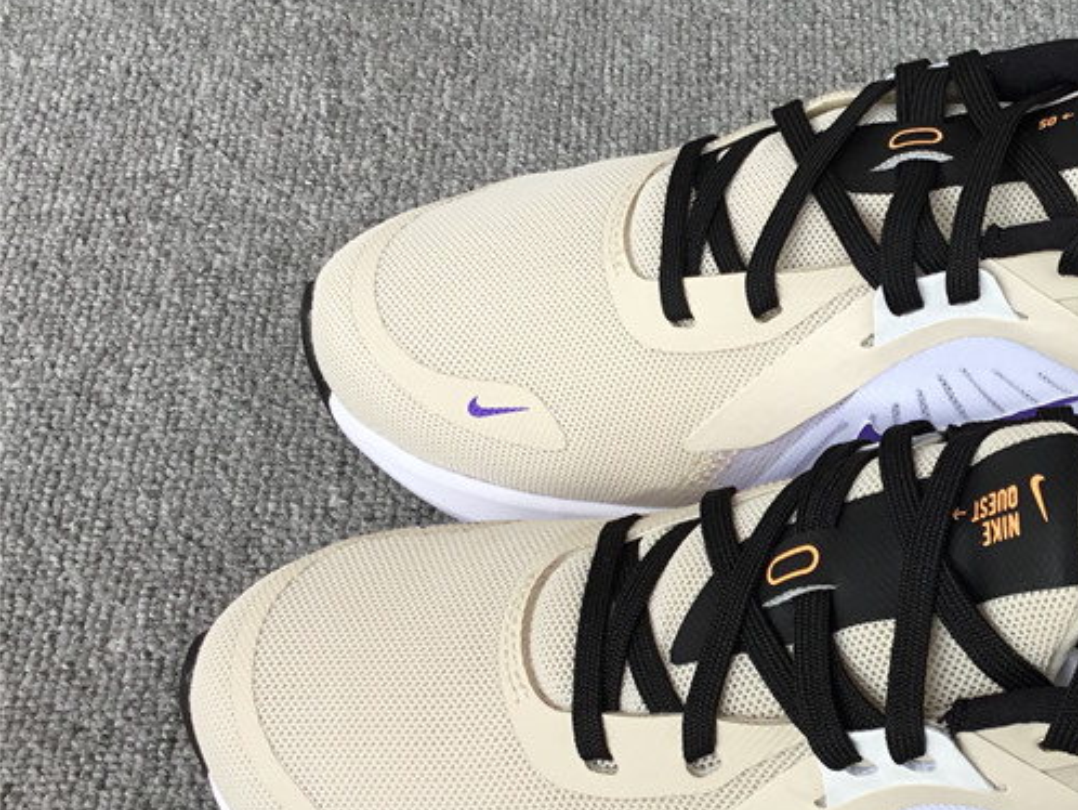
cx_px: 972
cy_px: 458
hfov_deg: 32.6
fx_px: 1745
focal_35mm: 56
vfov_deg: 26.1
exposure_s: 1/141
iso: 25
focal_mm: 3.3
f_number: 2.4
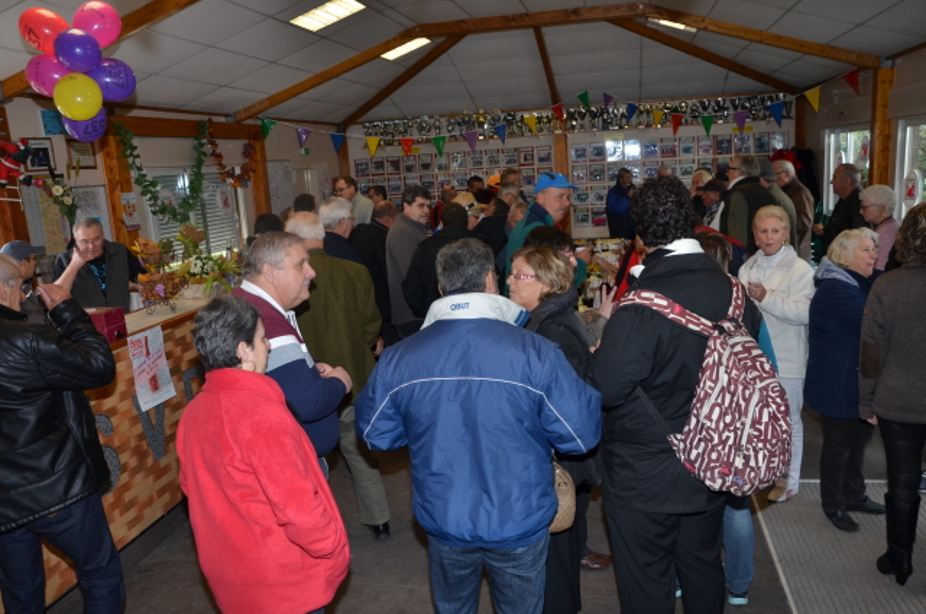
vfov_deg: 47.7
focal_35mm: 27
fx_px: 693
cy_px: 307
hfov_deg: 67.5
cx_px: 463
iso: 320
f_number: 5.6
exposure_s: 1/60
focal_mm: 18
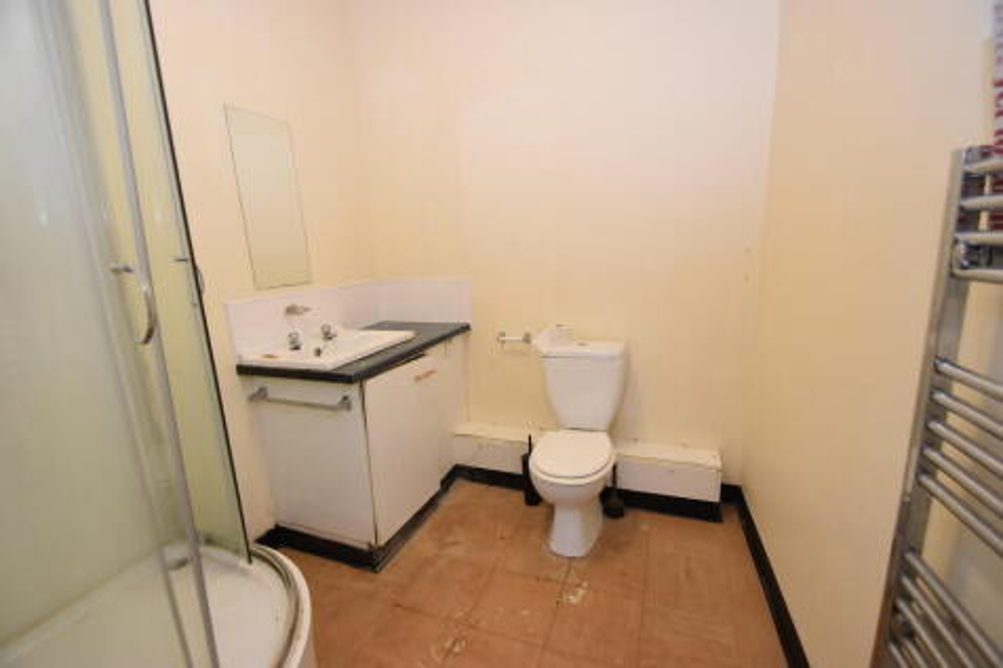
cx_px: 502
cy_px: 334
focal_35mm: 15
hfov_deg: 100.4
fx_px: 418
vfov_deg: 77.3
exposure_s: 1/60
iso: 800
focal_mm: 10
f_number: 4
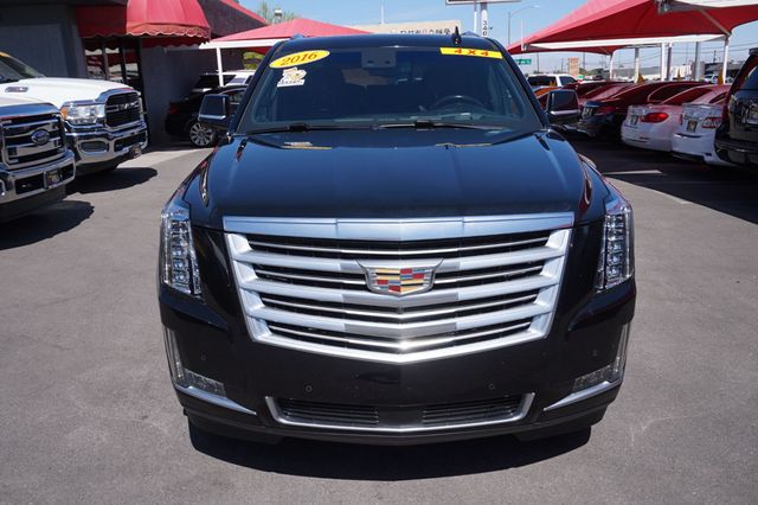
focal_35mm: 30
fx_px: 631
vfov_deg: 43.6
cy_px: 252
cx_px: 379
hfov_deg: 62.0
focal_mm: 20
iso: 100
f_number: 9
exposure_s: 1/250
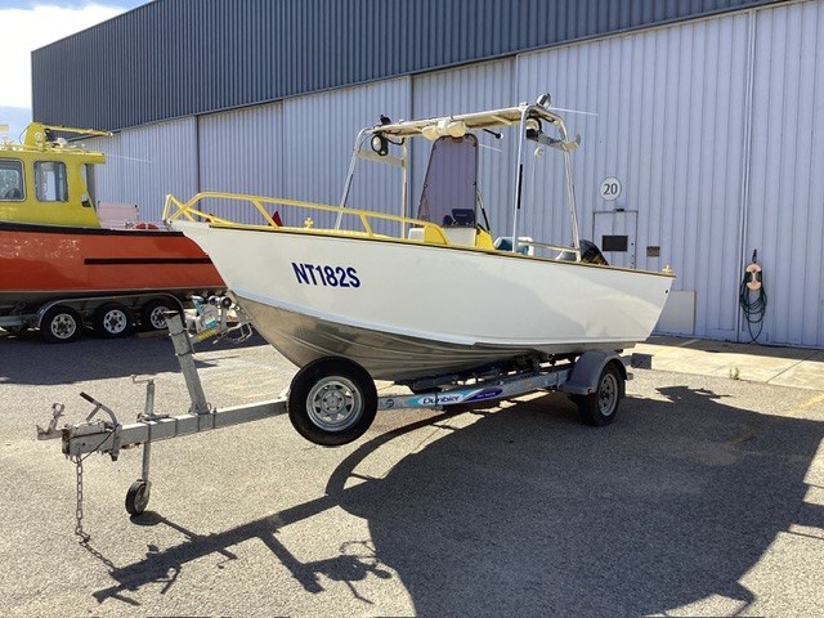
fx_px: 738
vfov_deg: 45.4
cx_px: 412
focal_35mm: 31
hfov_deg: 58.4
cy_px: 309
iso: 25
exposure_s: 1/936
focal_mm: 3.3
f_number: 2.4
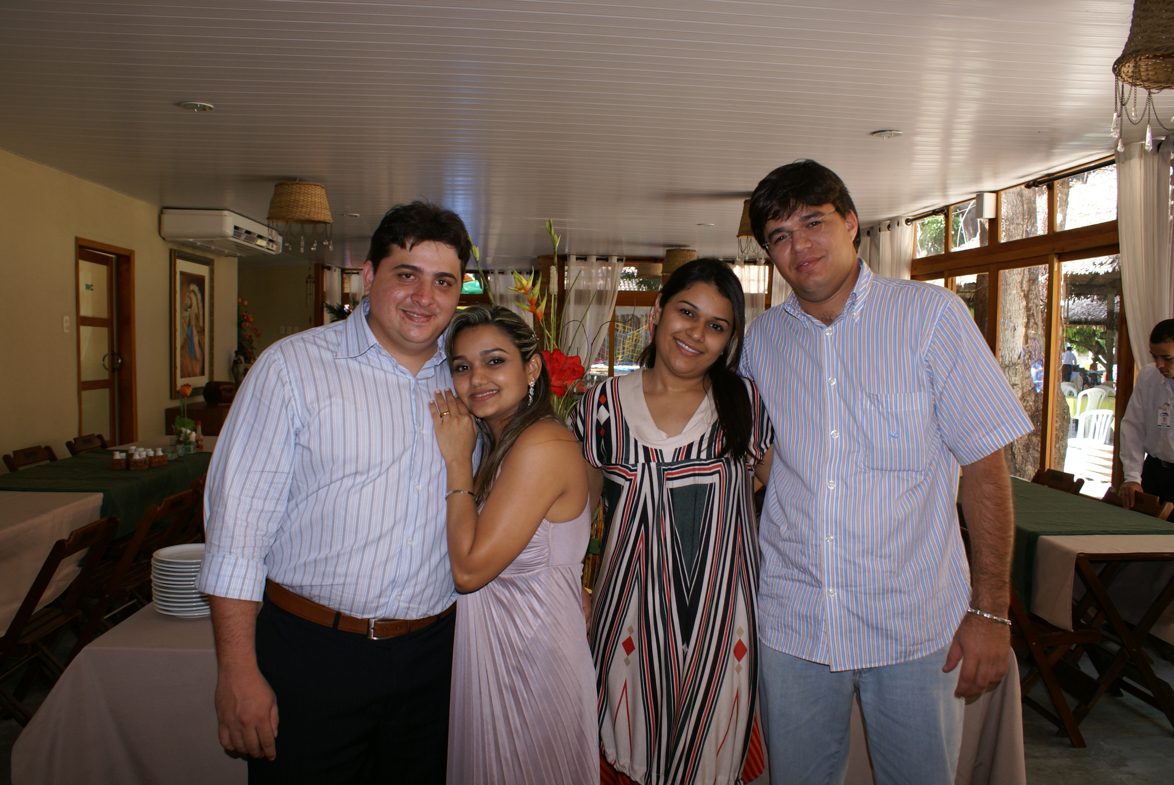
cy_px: 392
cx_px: 587
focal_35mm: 27
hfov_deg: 67.3
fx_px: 881
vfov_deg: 48.0
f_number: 4.5
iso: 160
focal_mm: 18
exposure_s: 1/60
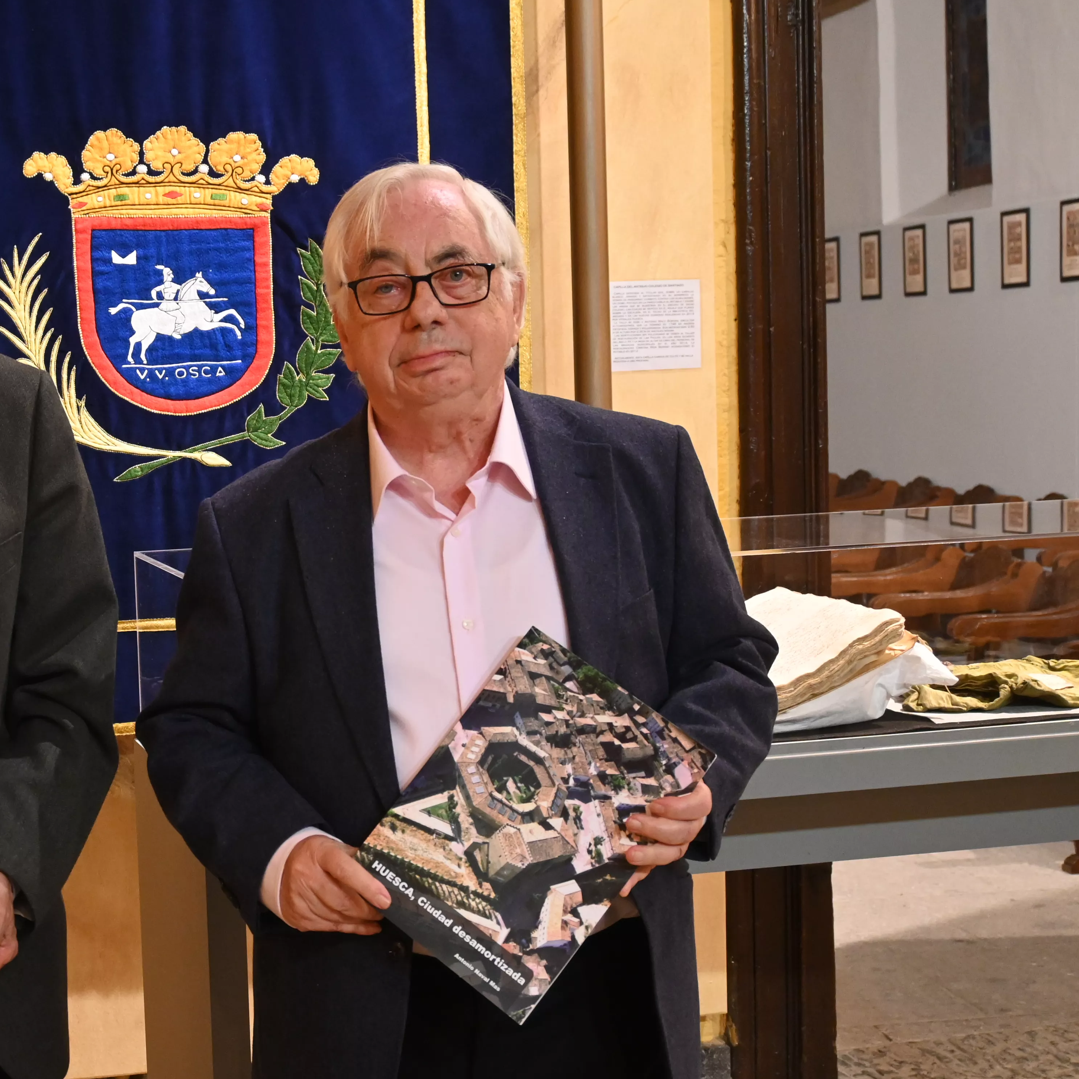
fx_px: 2186
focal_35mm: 62
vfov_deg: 27.7
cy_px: 522
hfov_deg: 27.1
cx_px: 180
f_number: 4.5
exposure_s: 1/50
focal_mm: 26
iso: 1600
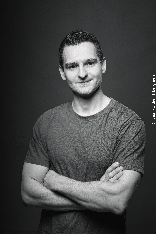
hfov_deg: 17.7
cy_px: 111
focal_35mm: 77
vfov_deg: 26.3
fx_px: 500
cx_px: 81
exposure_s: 1/160
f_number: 11
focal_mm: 70
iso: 100
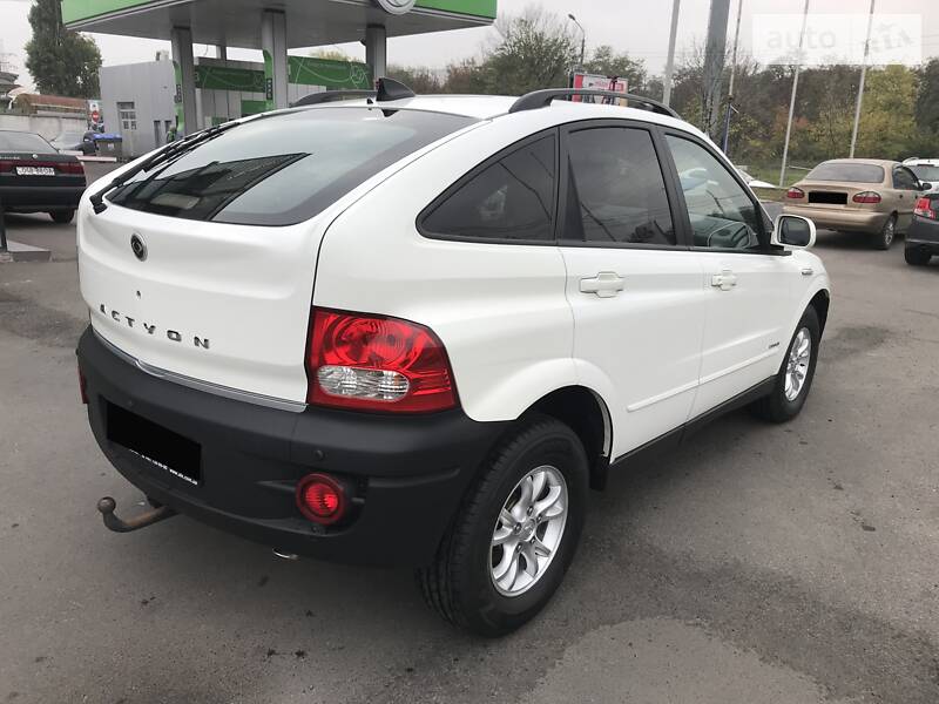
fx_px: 760
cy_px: 352
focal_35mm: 28
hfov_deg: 63.4
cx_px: 470
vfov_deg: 49.7
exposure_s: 1/651
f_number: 1.8
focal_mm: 4
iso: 20
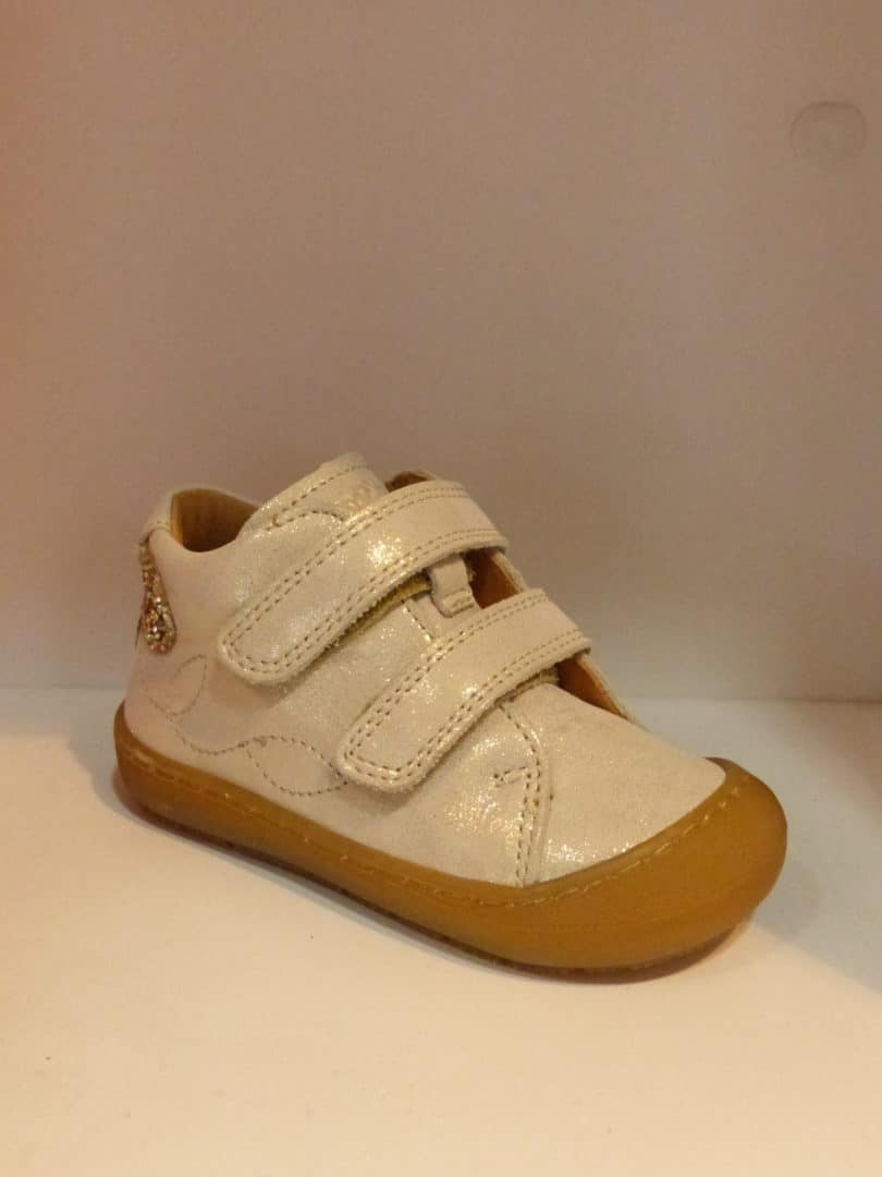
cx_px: 441
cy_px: 588
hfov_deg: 36.0
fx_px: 1359
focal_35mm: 40
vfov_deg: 46.8
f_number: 4
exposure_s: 1/125
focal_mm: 7.1
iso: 1600
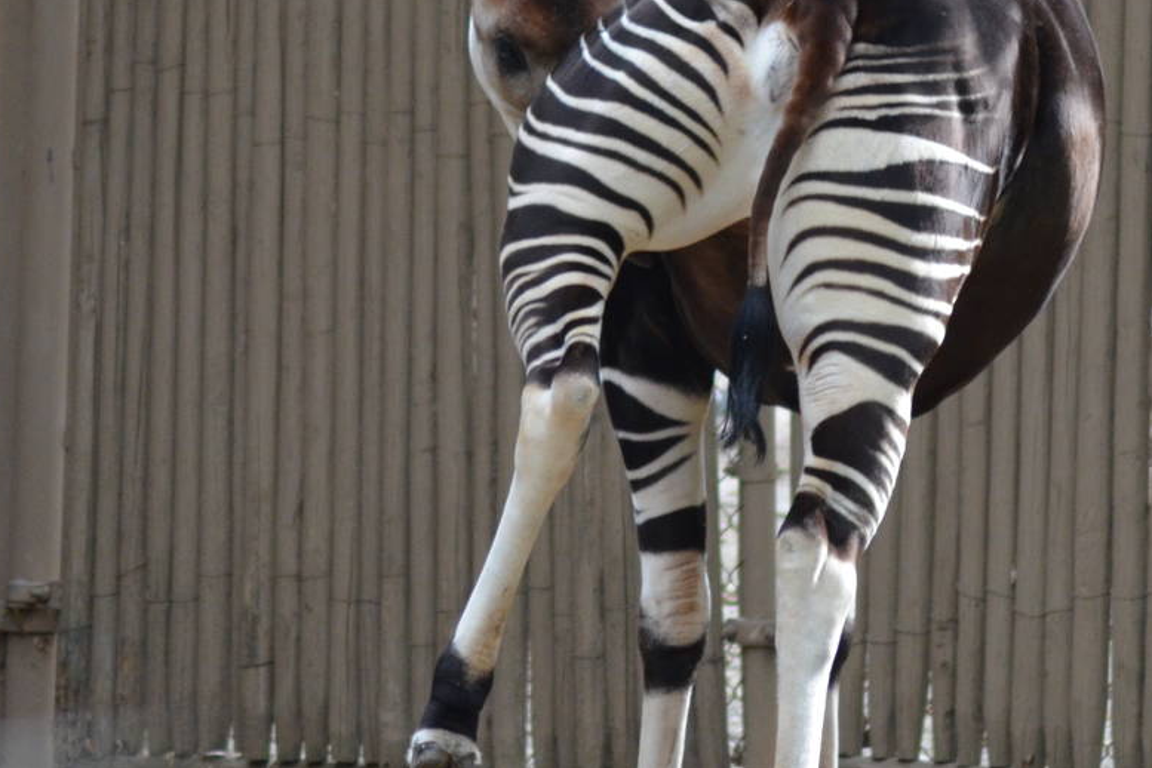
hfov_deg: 2.9
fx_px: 22686
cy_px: 411
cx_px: 721
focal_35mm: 709
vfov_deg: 1.9
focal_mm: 230
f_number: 5
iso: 1400
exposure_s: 1/500
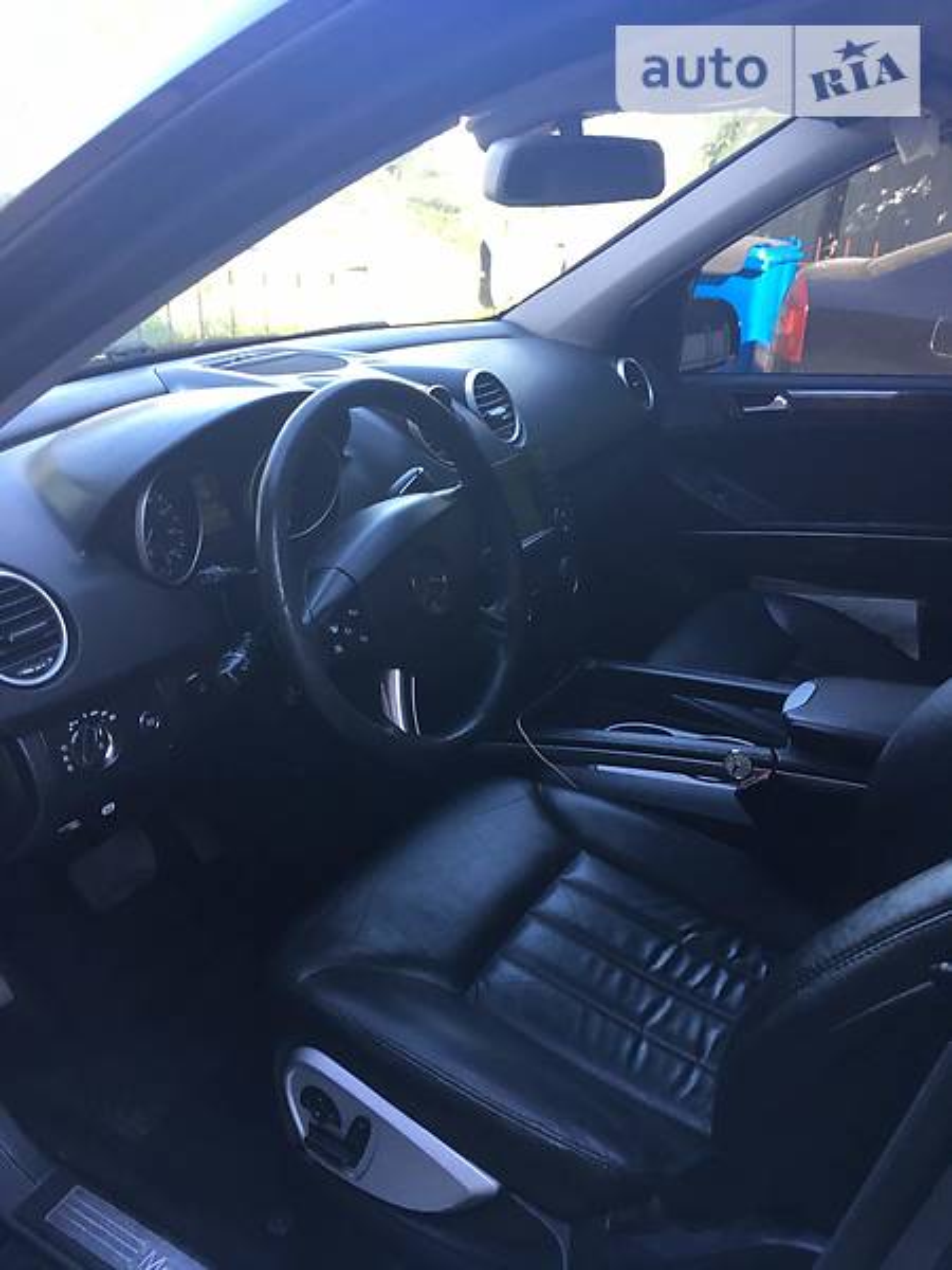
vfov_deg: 61.7
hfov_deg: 48.2
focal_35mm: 29
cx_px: 476
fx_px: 1063
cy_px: 635
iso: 25
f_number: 2.2
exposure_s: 1/33
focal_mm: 4.2
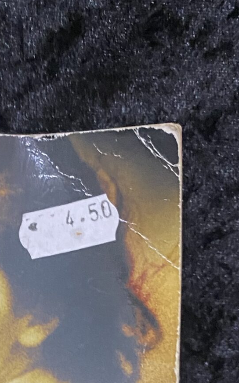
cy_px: 458
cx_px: -13
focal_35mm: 81
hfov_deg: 15.7
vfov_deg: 23.4
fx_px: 845
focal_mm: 4.25
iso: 500
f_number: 1.8
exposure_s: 1/25
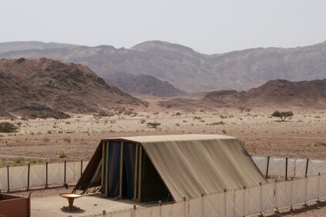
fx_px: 615
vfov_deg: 19.9
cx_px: 142
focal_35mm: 68
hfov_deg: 29.6
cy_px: 160
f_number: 11
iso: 200
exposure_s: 1/500
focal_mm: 30
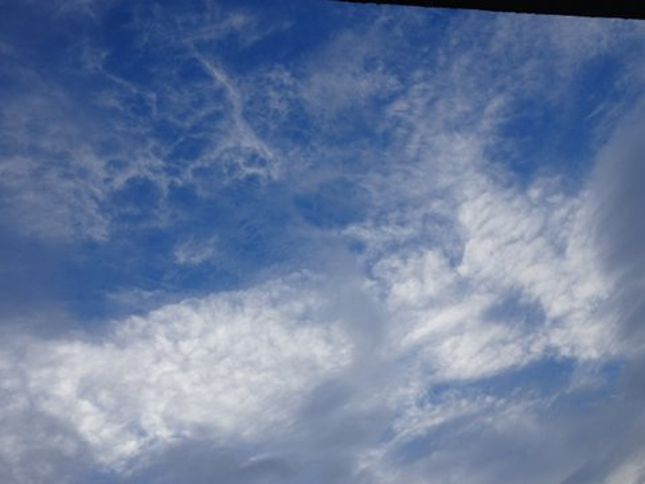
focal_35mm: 44
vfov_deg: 32.9
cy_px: 242
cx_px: 322
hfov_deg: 42.9
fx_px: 820
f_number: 4.5
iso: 80
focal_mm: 7.58
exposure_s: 1/320
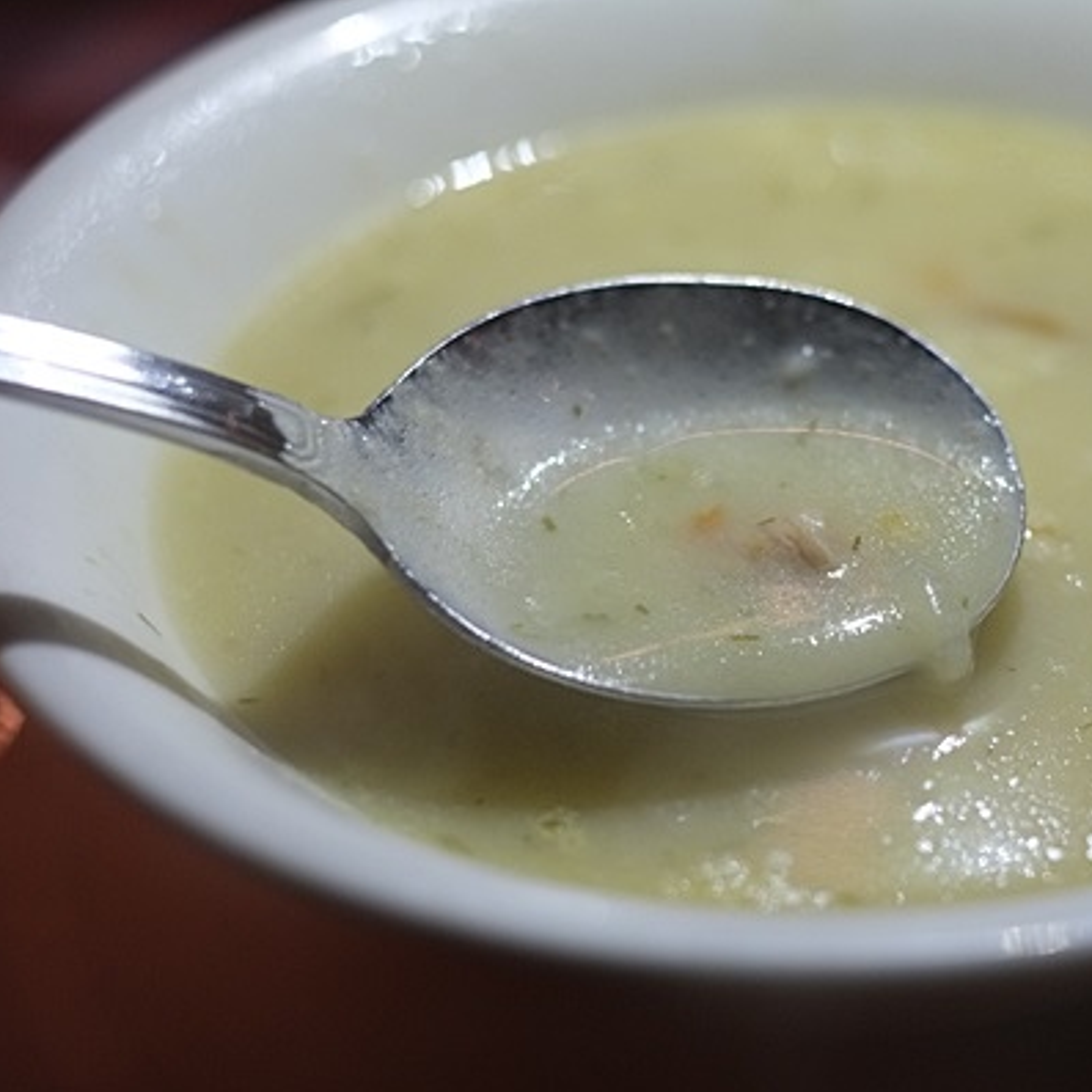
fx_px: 2427
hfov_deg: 25.2
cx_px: 767
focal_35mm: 68
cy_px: 547
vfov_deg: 25.4
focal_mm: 35
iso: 1600
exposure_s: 1/200
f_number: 2.8
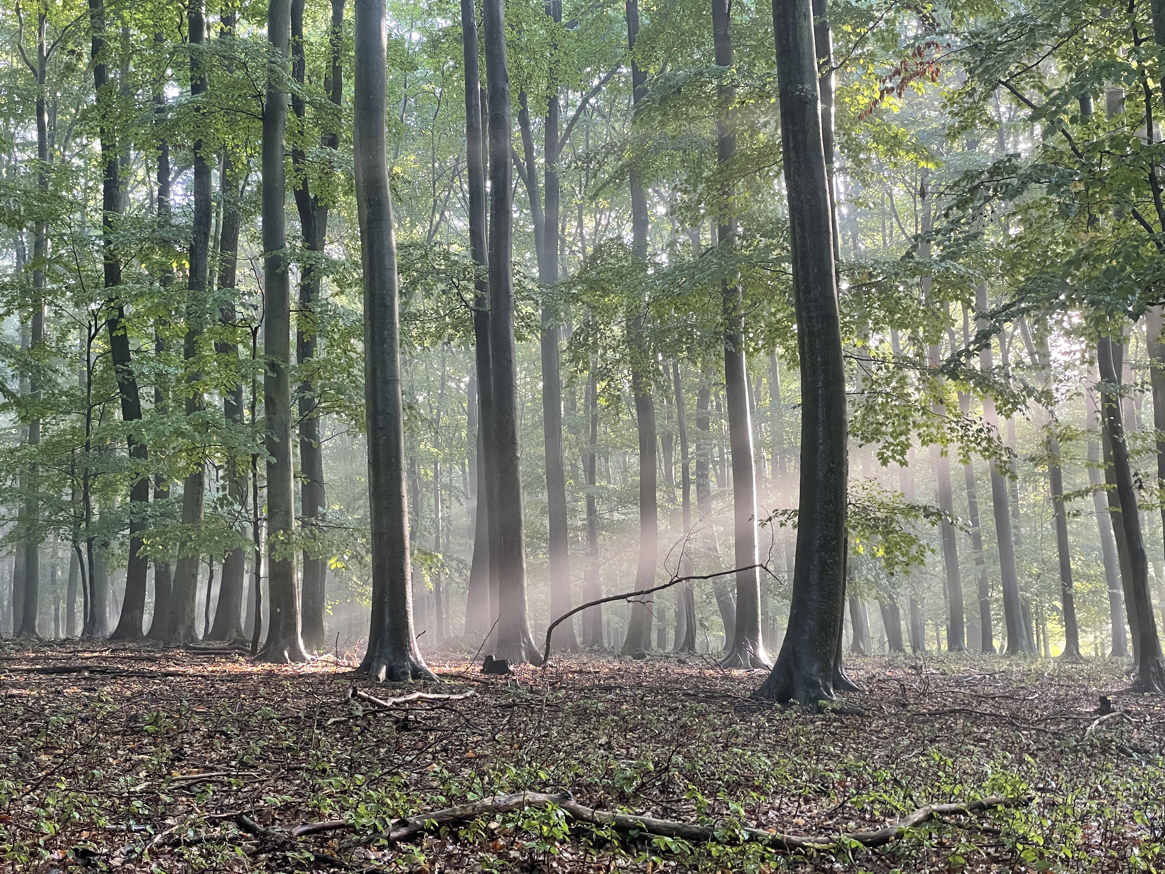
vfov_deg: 28.0
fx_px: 1750
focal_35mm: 52
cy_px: 437
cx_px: 582
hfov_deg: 36.8
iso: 250
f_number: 2
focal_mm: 6
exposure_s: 1/60
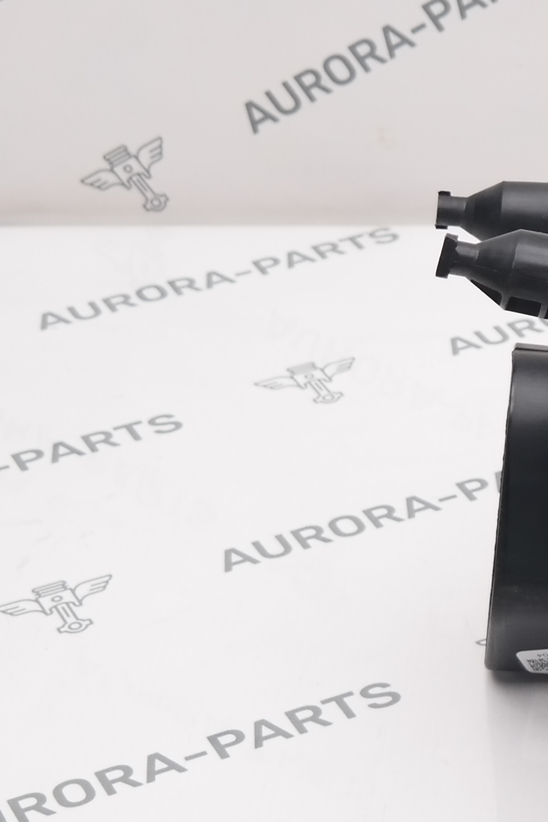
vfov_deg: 15.6
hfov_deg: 9.8
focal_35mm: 131
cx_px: 1075
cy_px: 332
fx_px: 2990
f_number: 4
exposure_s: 1/100
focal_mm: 24
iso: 100
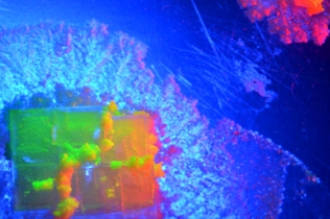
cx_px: 113
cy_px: 125
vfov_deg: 7.3
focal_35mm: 188
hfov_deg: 10.9
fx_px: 1722
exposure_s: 1/2.5
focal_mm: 90
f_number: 32
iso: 100
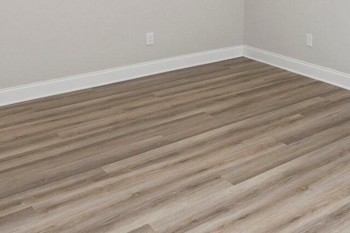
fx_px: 437
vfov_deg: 25.9
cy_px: -64
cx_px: 307
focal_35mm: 45
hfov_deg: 40.7
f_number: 9
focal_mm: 14
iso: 320
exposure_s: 1/60
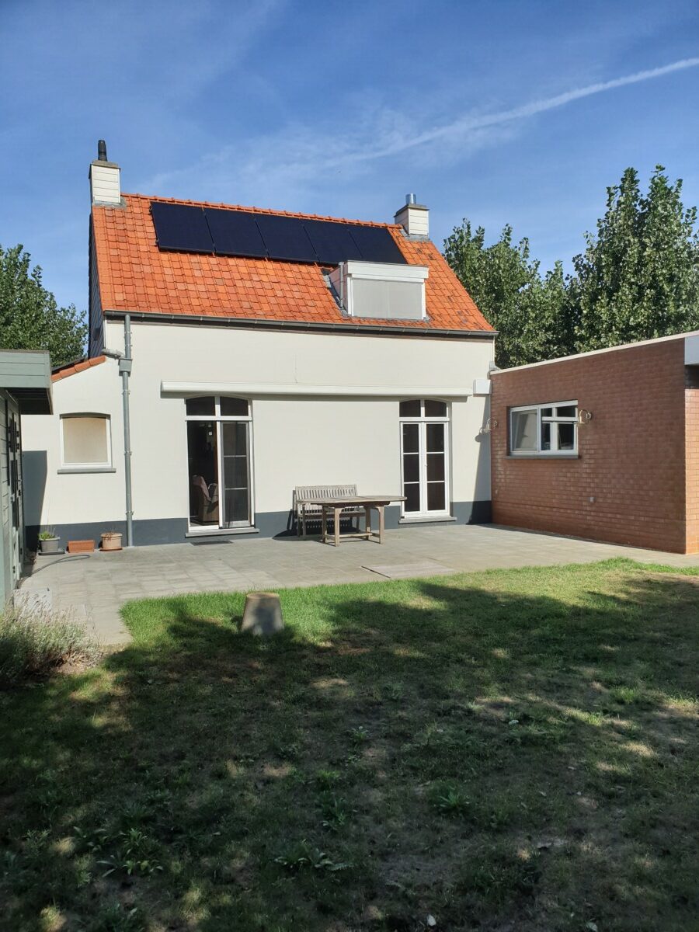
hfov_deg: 53.1
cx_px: 350
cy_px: 466
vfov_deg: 67.3
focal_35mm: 26
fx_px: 700
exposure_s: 1/3279
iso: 50
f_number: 2.4
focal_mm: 4.3
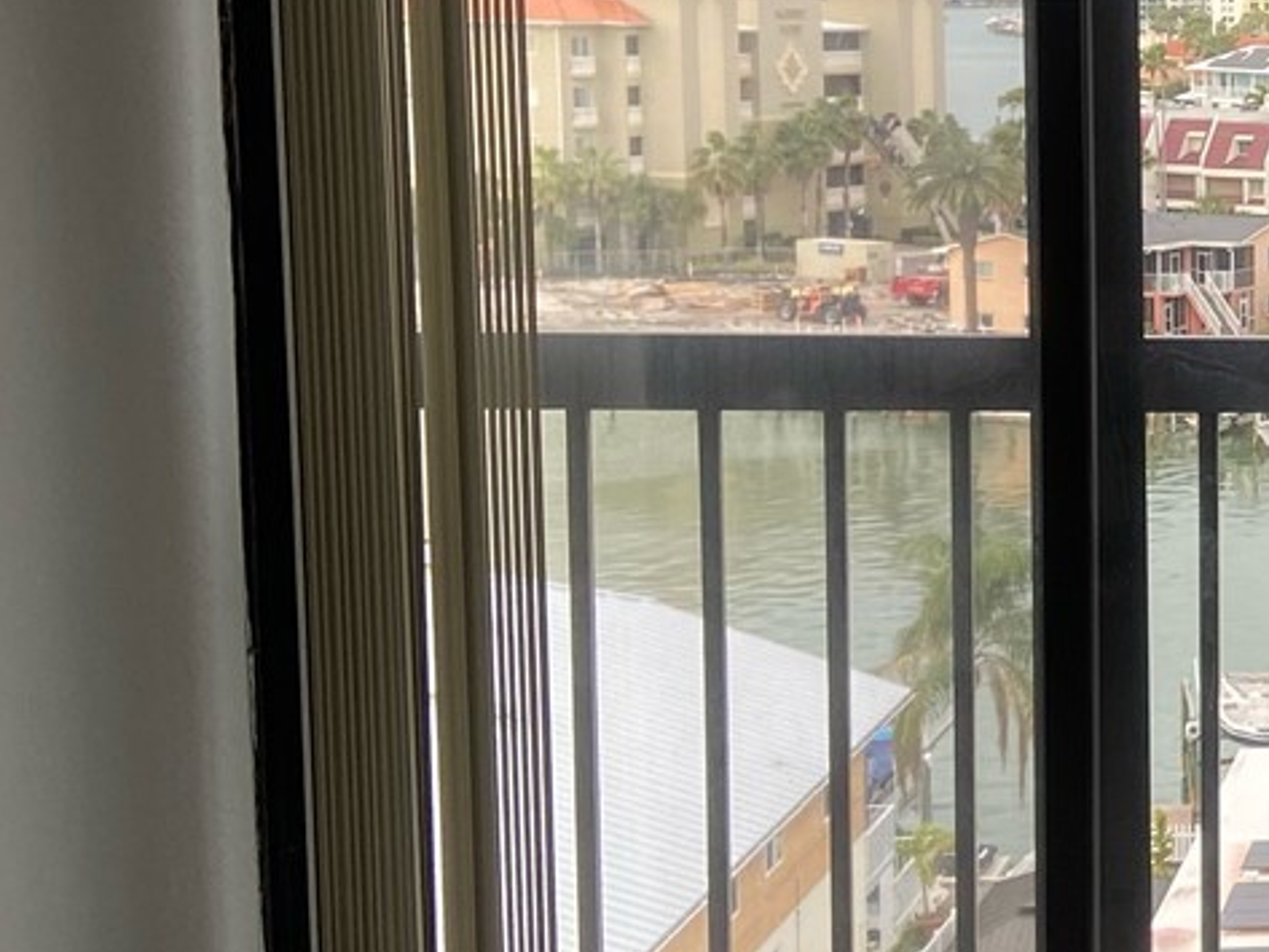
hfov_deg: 19.2
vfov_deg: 16.8
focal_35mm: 88
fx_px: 3227
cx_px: 1969
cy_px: 392
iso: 32
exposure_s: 1/284
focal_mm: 4.25
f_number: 1.8
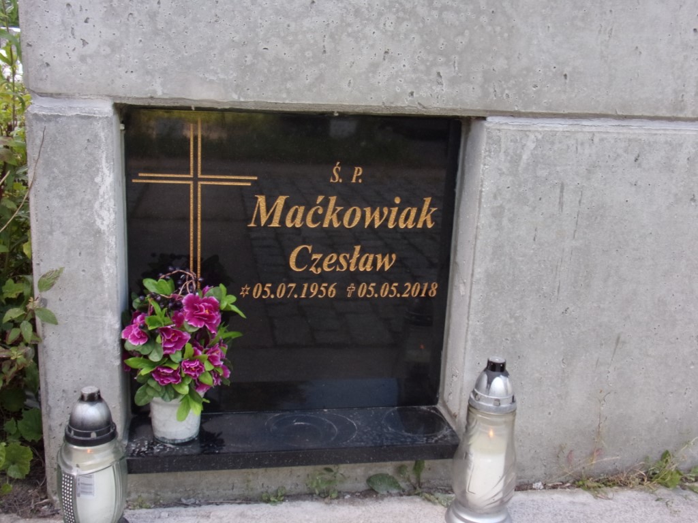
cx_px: 349
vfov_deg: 42.9
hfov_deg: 55.4
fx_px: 665
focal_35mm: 33
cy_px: 262
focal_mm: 5.9
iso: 80
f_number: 3.7
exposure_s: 1/70
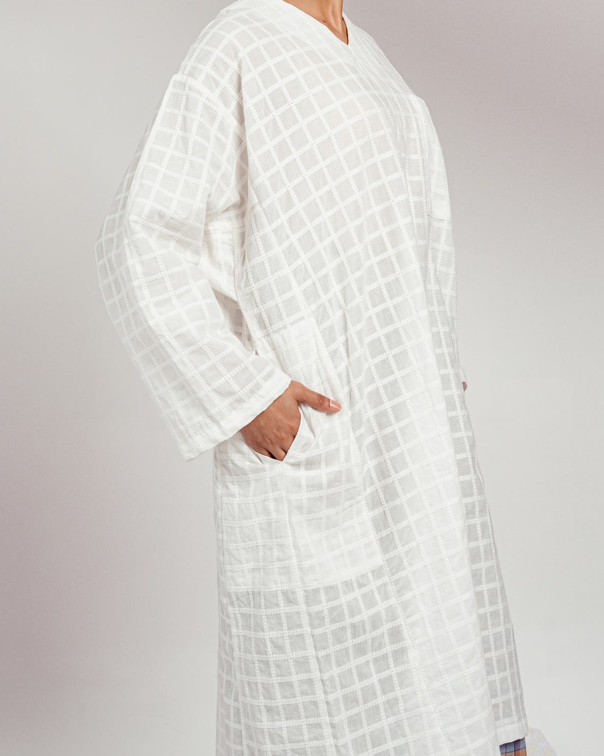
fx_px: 1766
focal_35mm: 79
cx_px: 306
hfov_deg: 19.4
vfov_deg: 24.0
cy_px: 231
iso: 160
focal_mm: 50
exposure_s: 1/200
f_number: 6.3
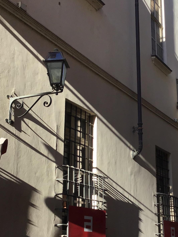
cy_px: 136
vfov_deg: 31.6
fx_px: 418
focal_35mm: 61
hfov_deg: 23.8
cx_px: 127
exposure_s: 1/327
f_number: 2.4
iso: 25
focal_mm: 3.3
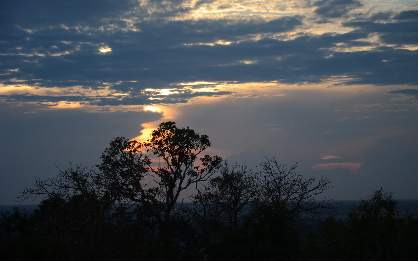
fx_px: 1219
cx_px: 209
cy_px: 123
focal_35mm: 107
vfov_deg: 12.2
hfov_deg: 19.5
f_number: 5.6
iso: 200
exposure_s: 1/500
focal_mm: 70
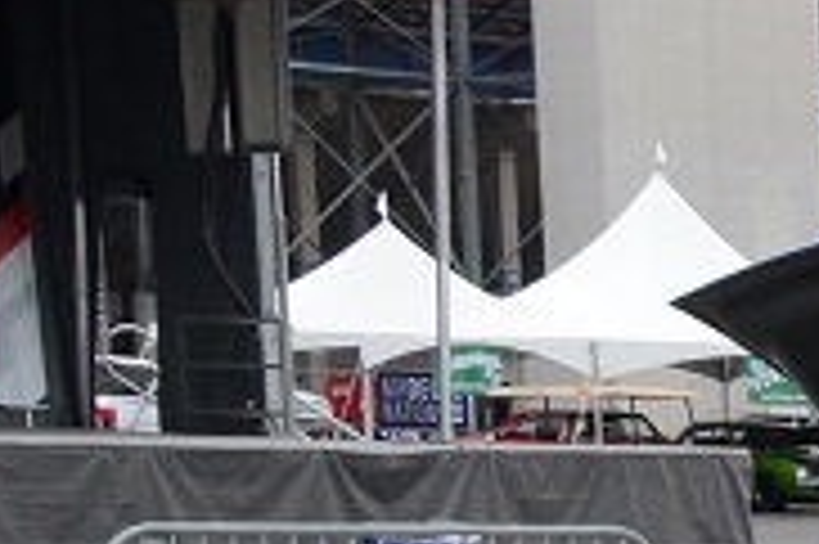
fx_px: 4114
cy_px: 1160
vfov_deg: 7.2
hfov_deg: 9.7
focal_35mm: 181
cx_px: 2120
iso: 1000
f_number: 10
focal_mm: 22
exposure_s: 1/400
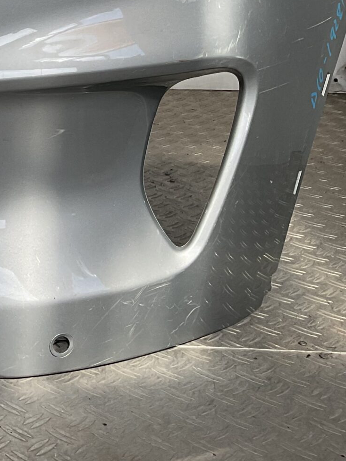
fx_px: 1013
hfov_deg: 16.9
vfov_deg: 24.8
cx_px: -220
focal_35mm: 76
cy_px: 39
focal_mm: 3
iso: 16
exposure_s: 1/500
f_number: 1.8
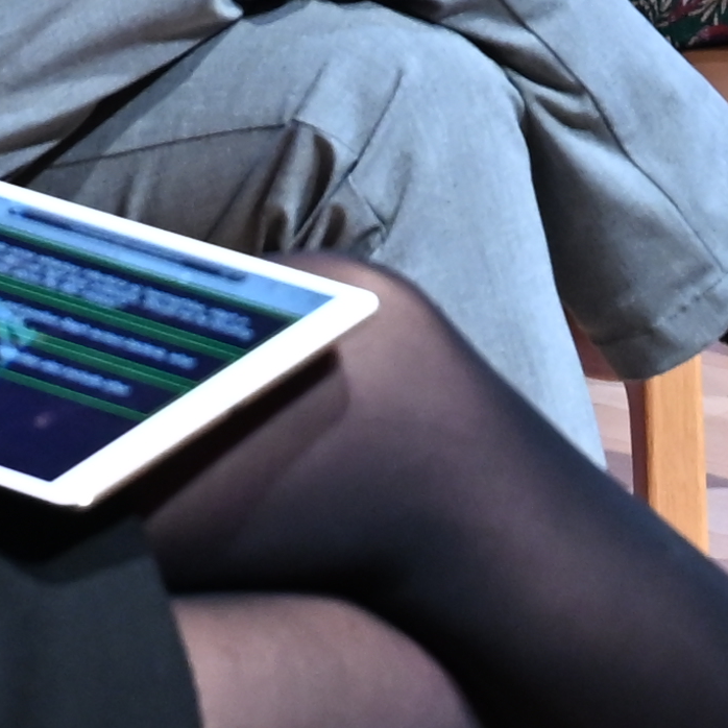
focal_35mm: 280
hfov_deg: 6.2
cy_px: -759
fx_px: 6662
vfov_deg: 6.1
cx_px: 596
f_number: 4.5
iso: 1600
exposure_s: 1/160
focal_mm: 38
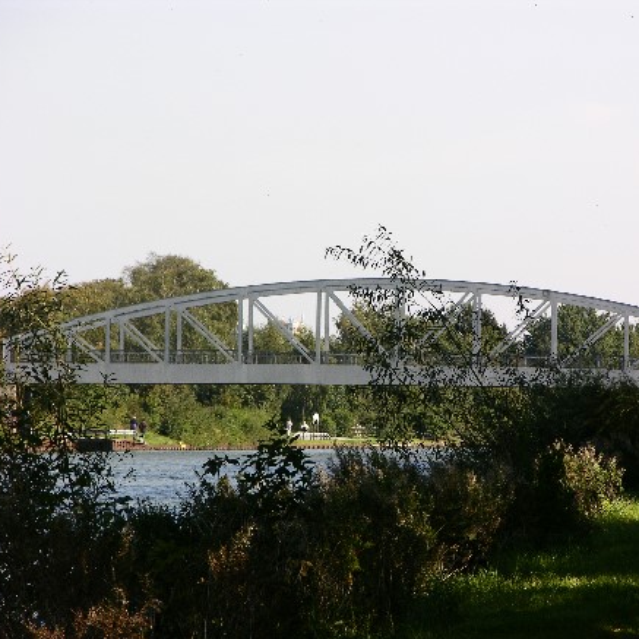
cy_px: 320
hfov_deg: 5.3
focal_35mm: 332
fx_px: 6934
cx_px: 407
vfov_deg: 5.3
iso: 50
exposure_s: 1/155
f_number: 5.9
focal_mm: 71.2
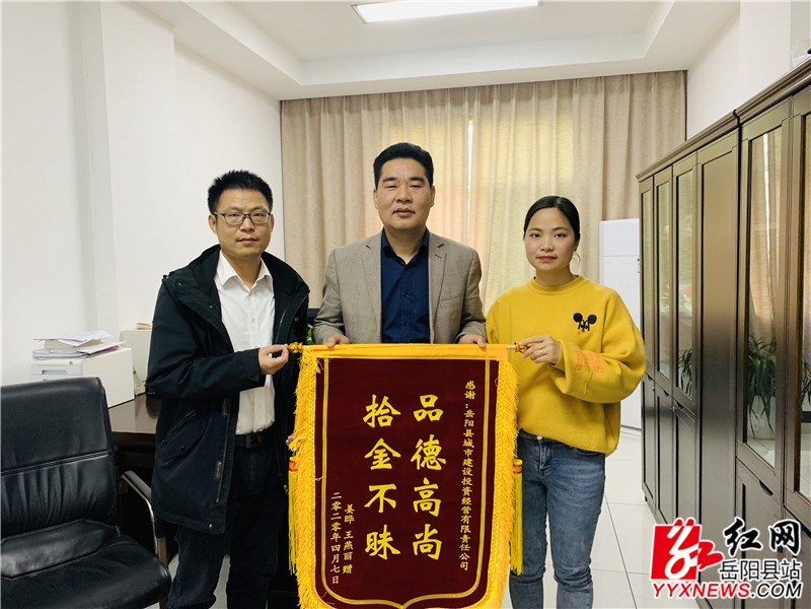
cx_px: 406
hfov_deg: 67.3
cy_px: 304
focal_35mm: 26
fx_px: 609
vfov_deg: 53.1
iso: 125
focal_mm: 4.25
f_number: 1.8
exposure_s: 1/60
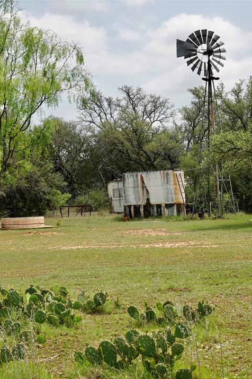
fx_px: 892
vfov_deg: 23.9
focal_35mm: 85
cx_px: 134
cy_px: 203
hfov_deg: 16.1
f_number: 4
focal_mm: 28.91
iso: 100
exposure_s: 1/800
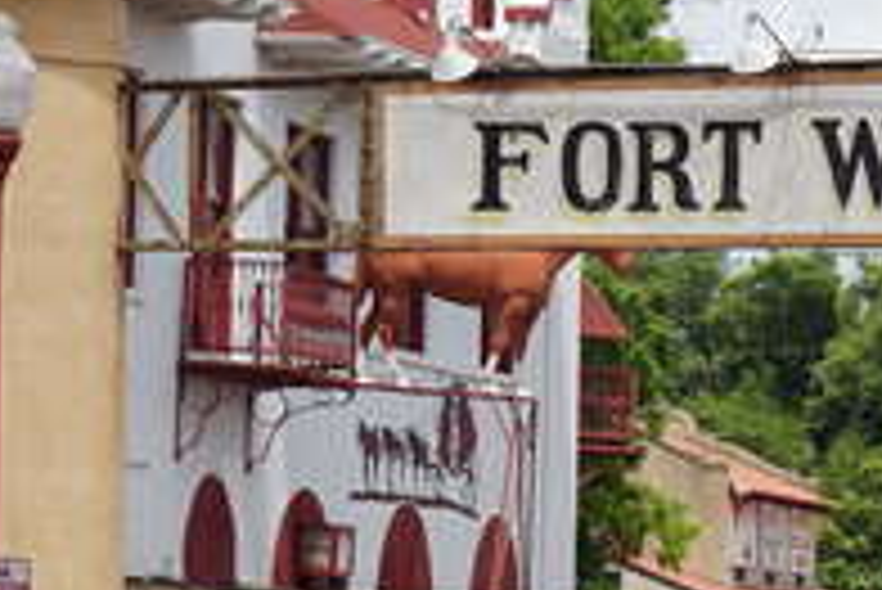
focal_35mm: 257
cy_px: 444
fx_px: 6301
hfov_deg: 7.9
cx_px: 1152
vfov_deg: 5.4
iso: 100
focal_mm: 42
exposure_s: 1/160
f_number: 11
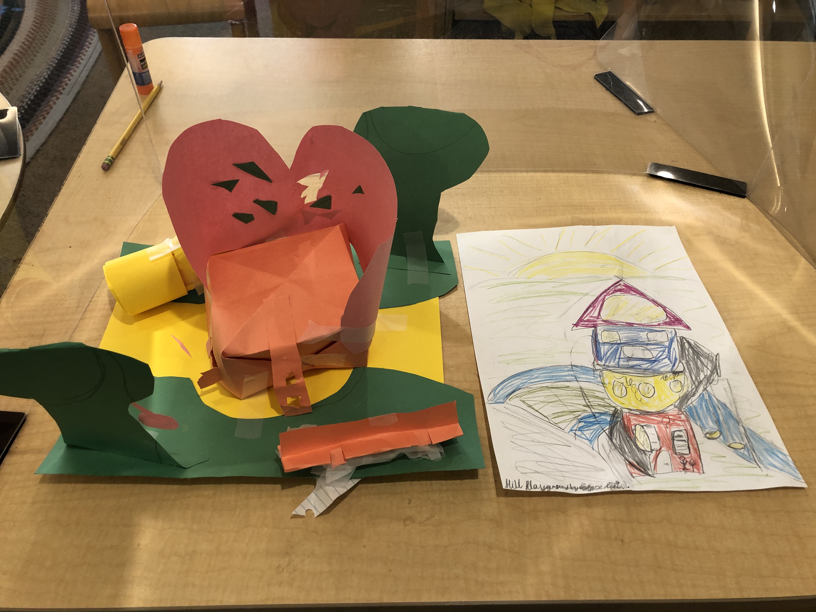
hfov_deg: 63.4
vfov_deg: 49.7
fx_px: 660
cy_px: 306
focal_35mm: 28
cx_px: 408
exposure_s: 1/20
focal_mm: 3.99
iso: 40
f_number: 1.8
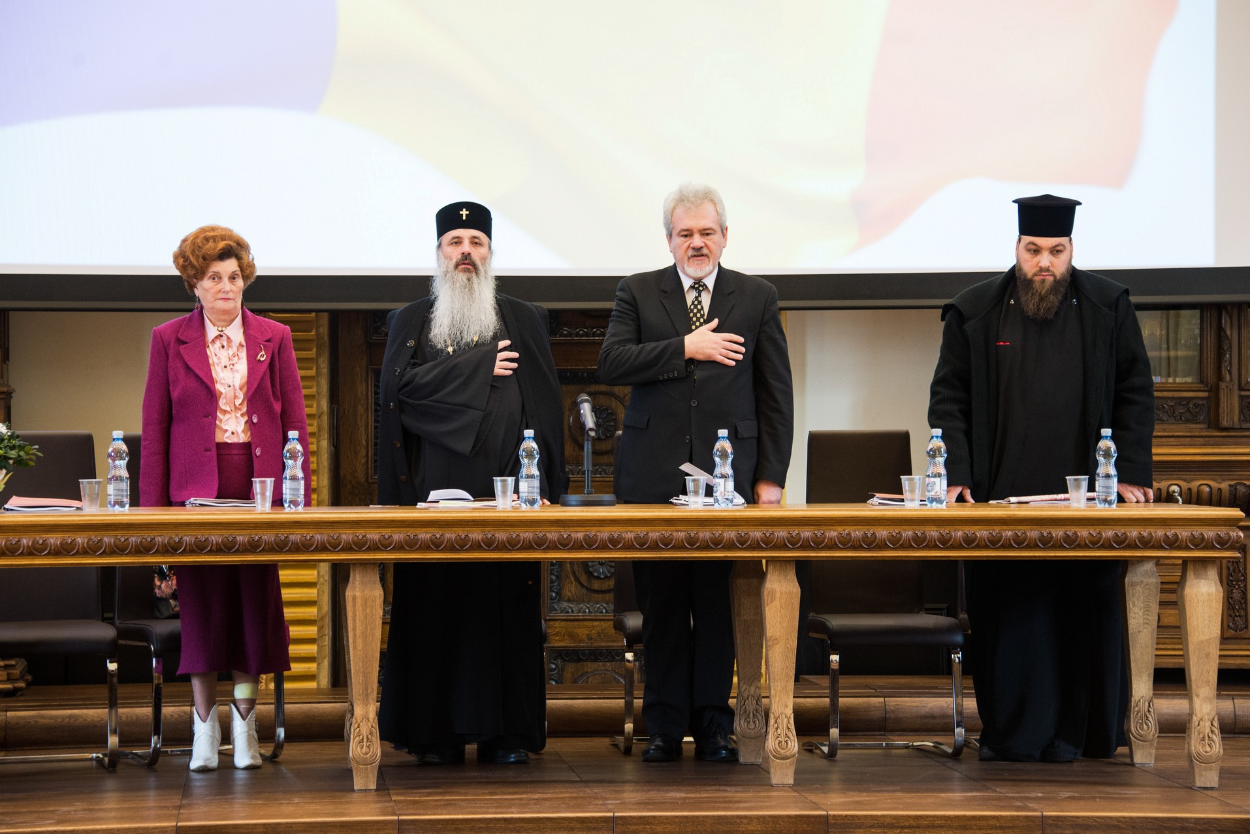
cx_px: 625
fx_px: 4238
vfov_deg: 11.2
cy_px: 417
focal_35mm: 122
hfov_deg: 16.8
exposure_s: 1/30
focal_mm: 122
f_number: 5.6
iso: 1600
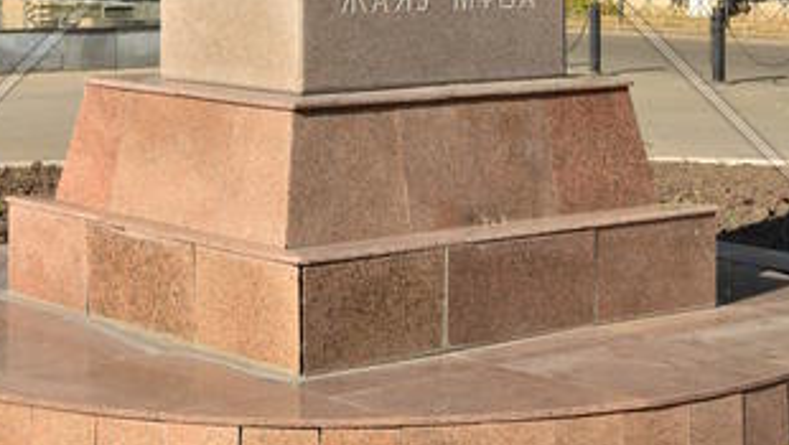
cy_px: -262
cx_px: 353
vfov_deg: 12.2
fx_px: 1968
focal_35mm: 94
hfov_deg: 22.7
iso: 100
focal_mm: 32
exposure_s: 1/160
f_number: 10
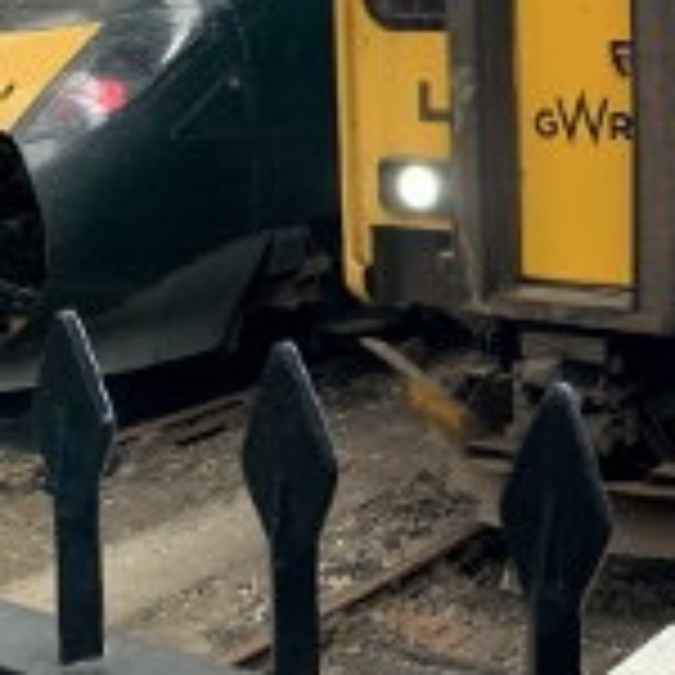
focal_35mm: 72
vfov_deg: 23.7
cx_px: 652
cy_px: 160
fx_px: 1588
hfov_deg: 23.1
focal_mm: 4.25
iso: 100
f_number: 1.8
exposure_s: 1/64
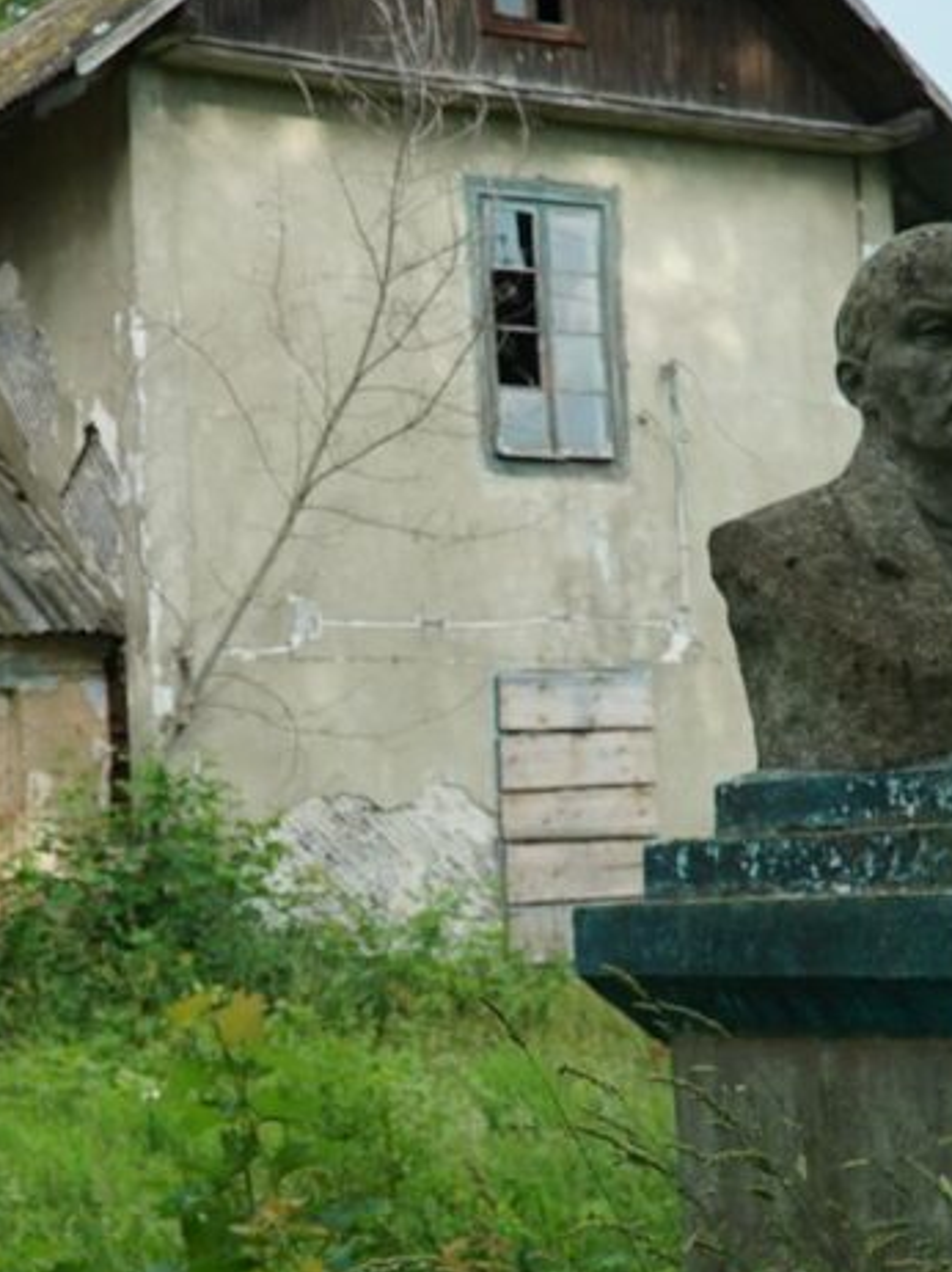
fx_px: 2349
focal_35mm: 64
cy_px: 614
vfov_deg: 30.3
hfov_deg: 22.8
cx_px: 278
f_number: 4.5
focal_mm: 20
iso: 100
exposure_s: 1/250
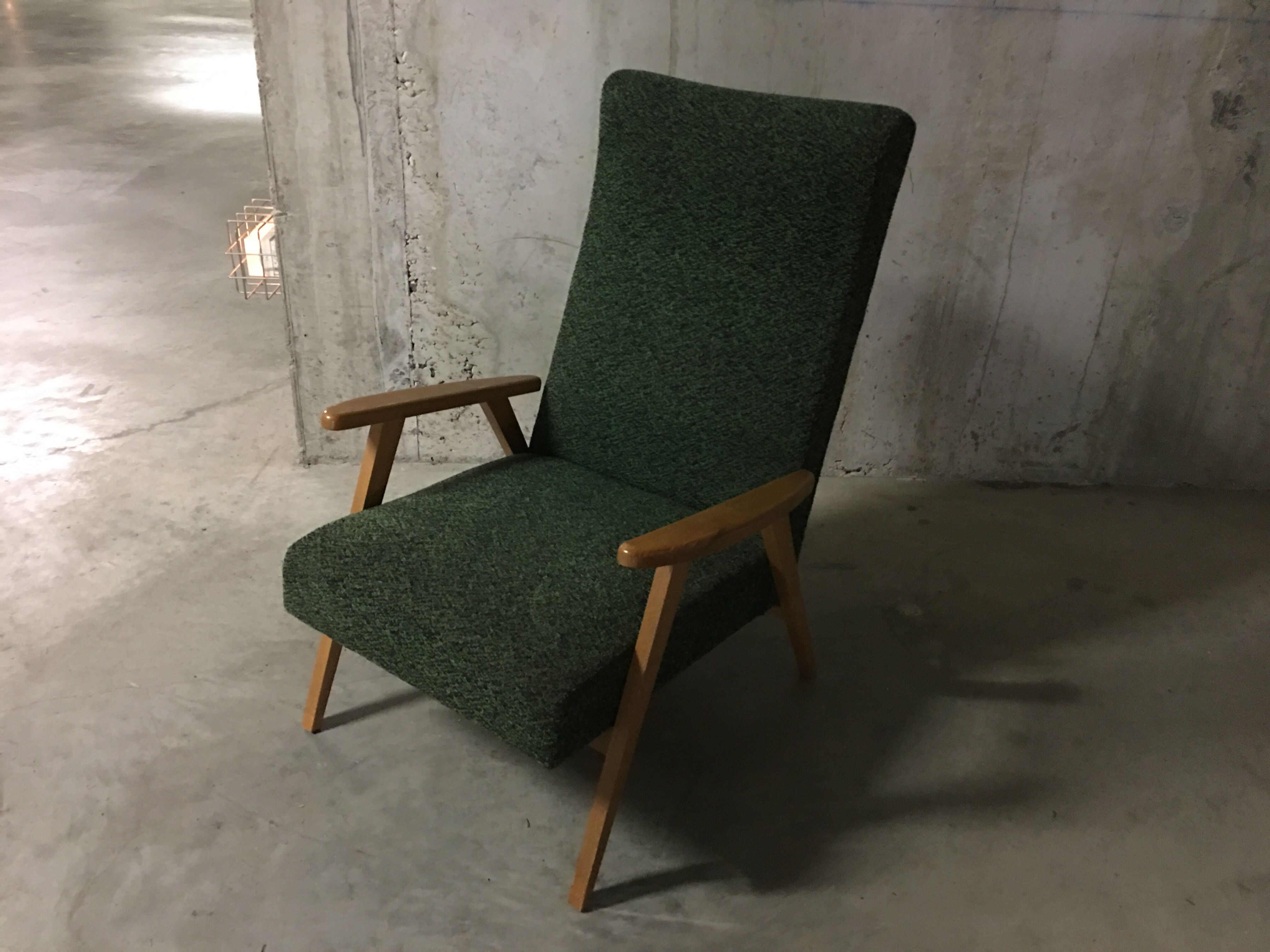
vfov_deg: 48.2
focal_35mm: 29
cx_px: 635
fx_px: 1064
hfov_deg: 61.7
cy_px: 476
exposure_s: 1/4
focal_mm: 4.15
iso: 125
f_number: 2.2
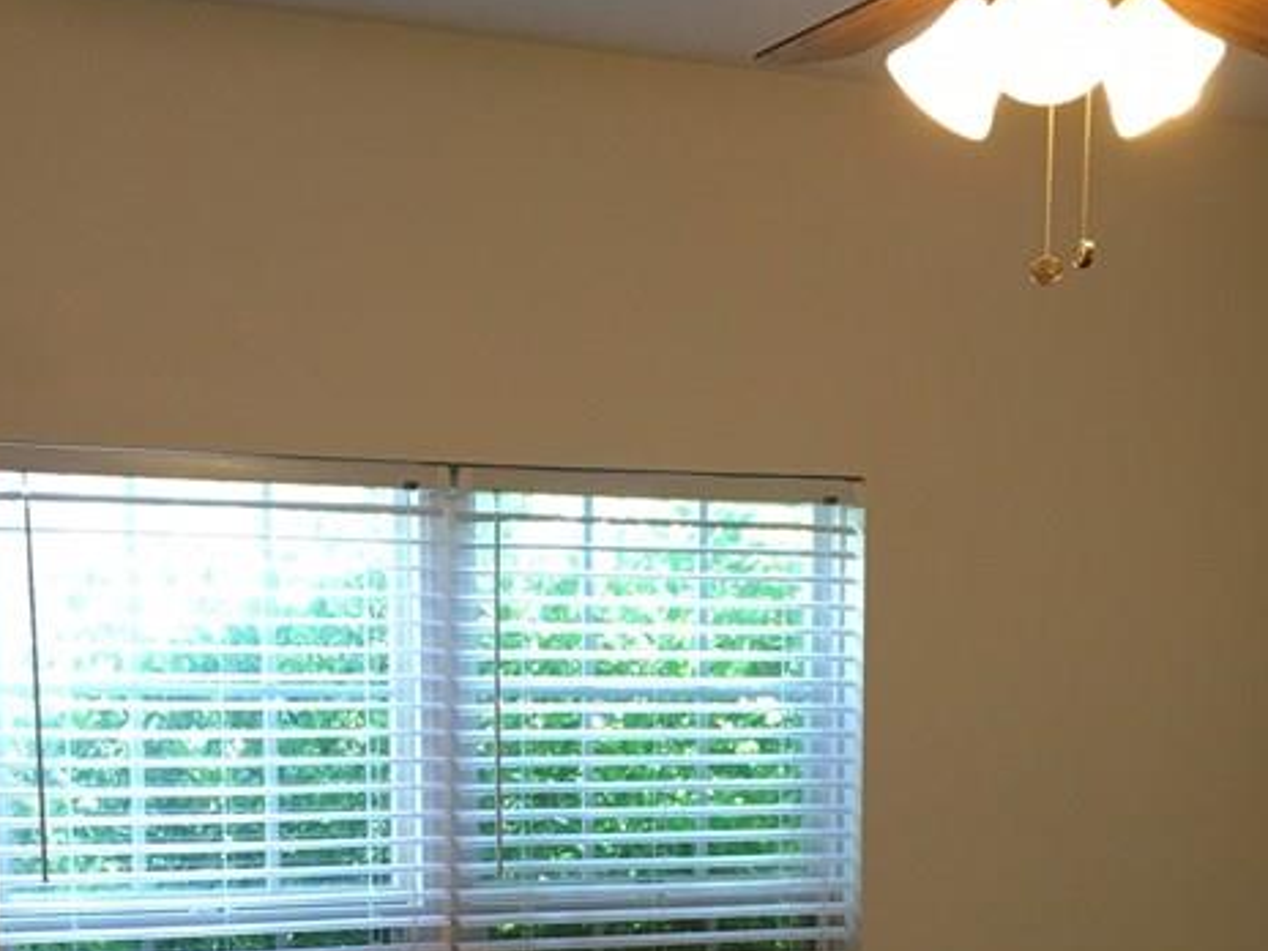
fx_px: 2344
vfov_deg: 21.9
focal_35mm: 64
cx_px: 713
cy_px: 989
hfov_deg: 30.2
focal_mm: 4.15
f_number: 2.2
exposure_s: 1/30
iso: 40
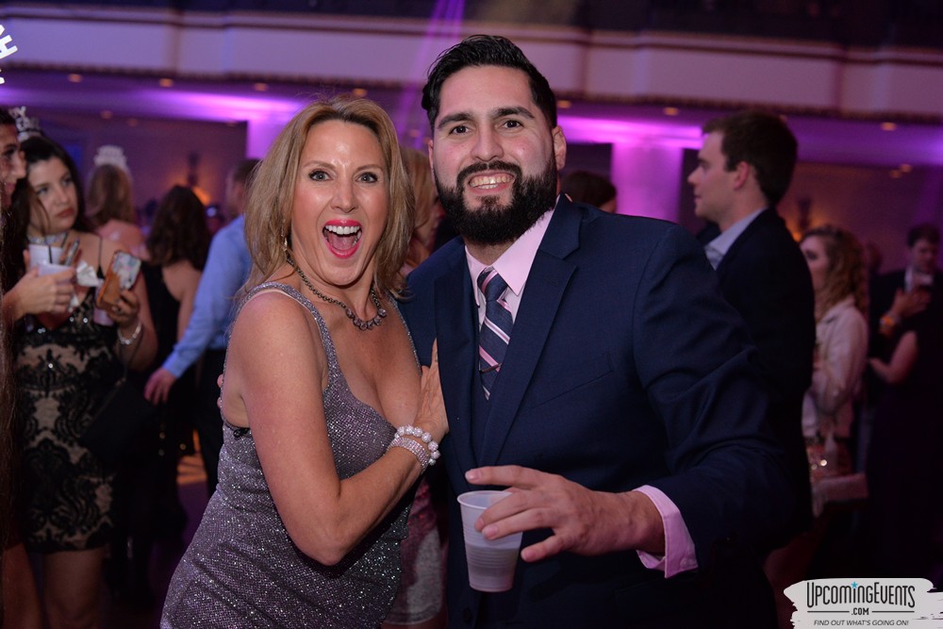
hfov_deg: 39.6
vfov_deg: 27.0
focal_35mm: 50
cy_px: 314
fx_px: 1310
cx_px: 472
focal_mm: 50
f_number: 4.5
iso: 2000
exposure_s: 1/80
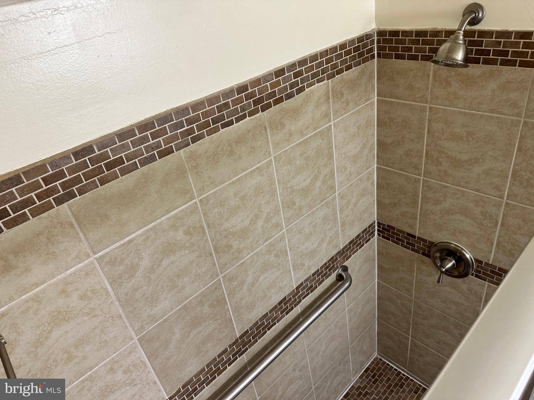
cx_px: 267
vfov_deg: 56.8
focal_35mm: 24
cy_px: 200
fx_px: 370
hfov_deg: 71.6
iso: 250
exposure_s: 1/60
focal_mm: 6.86
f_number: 1.78
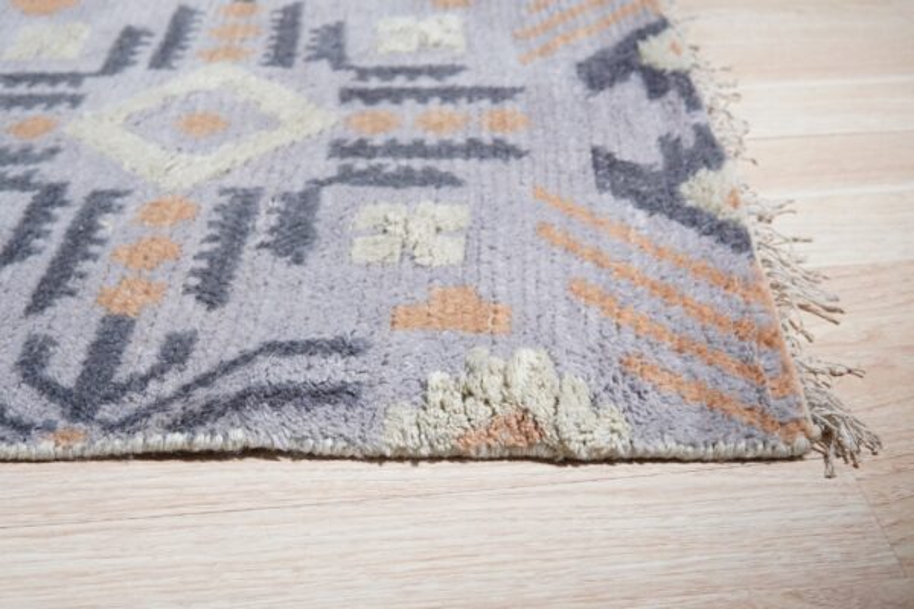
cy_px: 304
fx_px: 1142
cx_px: 457
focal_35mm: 45
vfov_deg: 29.9
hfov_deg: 43.6
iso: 500
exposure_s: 1/160
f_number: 5
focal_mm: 30
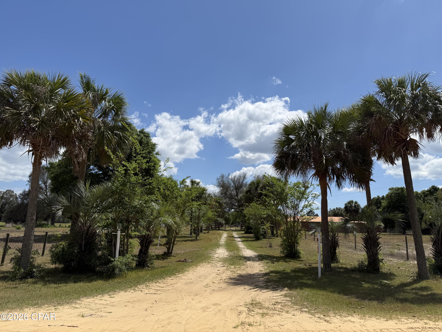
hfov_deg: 71.6
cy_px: 166
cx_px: 221
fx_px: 306
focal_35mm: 24
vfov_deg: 56.8
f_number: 1.78
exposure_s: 1/8130
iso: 80
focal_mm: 6.76
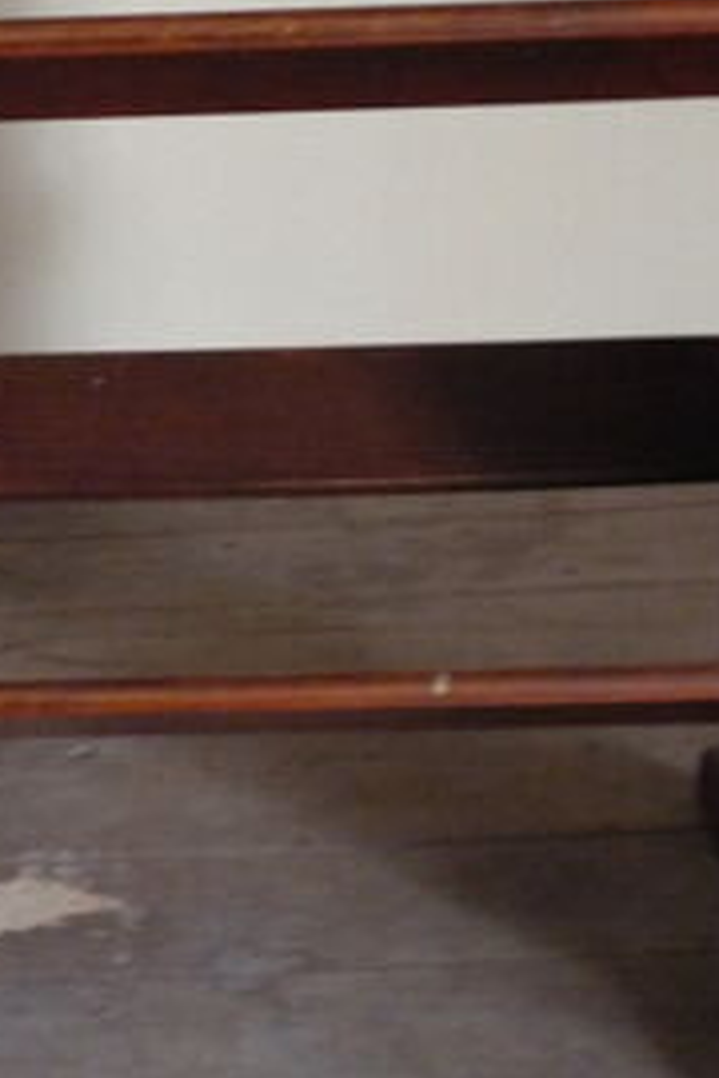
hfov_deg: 18.2
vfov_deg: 26.1
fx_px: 2217
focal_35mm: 74
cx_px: 100
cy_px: 32
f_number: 3.3
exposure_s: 1/10
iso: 400
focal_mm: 5.2
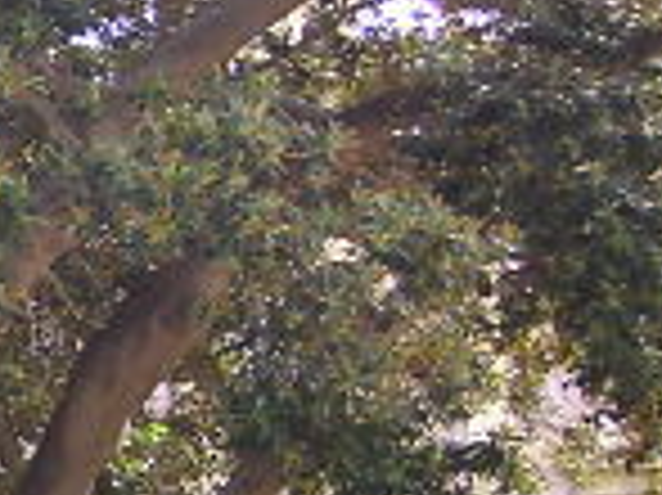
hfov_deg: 10.5
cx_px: -572
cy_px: 416
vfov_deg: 8.4
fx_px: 3363
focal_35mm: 176
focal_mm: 6.1
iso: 50
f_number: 2.8
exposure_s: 1/125
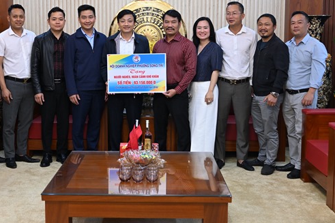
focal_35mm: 55
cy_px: 91
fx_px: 512
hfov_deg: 36.1
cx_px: 135
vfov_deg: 24.6
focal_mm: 30
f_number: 2.8
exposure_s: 1/125
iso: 1000
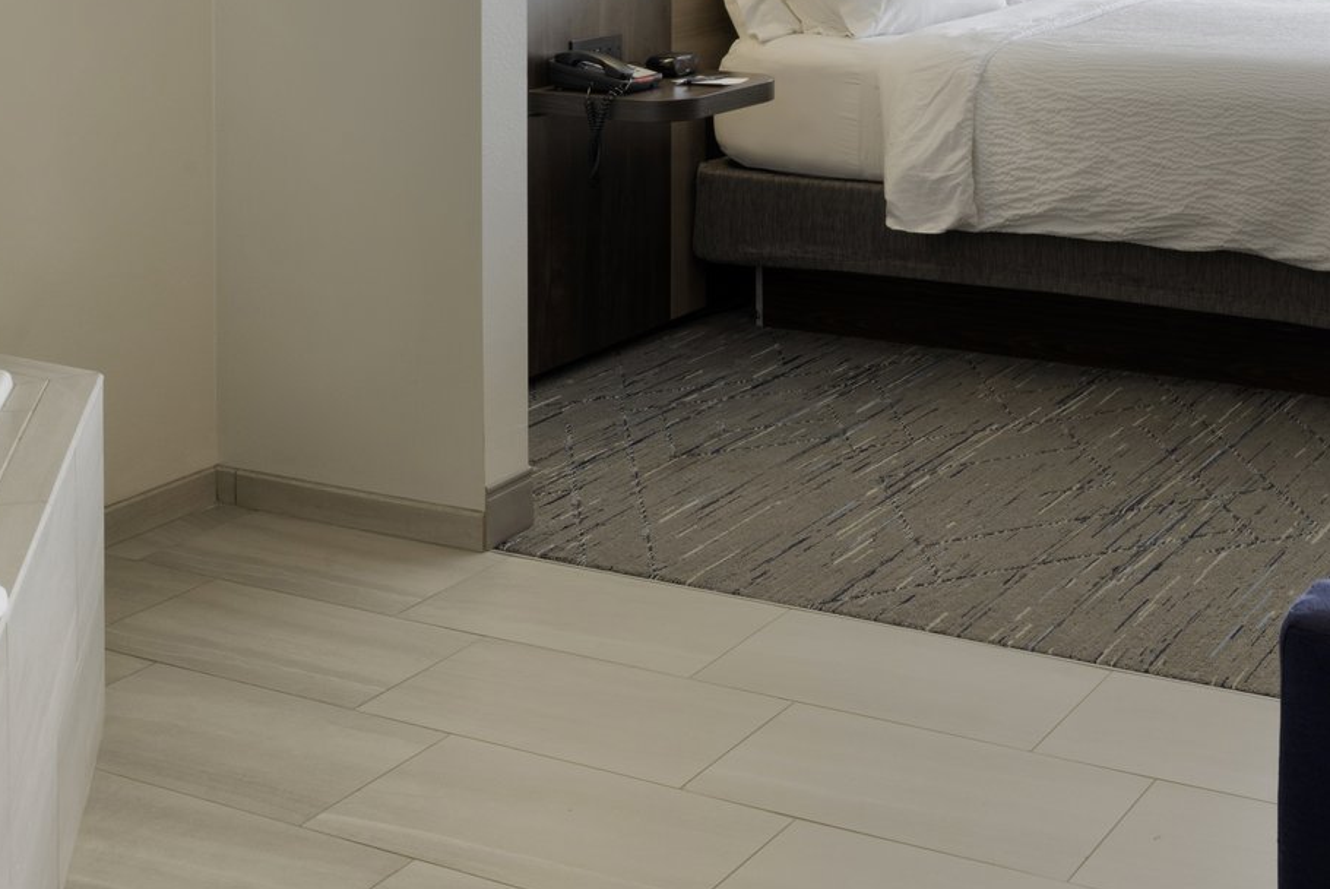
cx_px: 1125
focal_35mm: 54
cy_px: 160
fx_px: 1996
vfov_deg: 24.6
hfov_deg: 35.3
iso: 400
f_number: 13
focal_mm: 24
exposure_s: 1/3
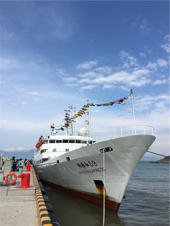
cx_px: 85
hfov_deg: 48.2
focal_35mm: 29
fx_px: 190
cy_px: 113
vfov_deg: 61.7
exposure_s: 1/2198
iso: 25
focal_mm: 4.15
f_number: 2.2
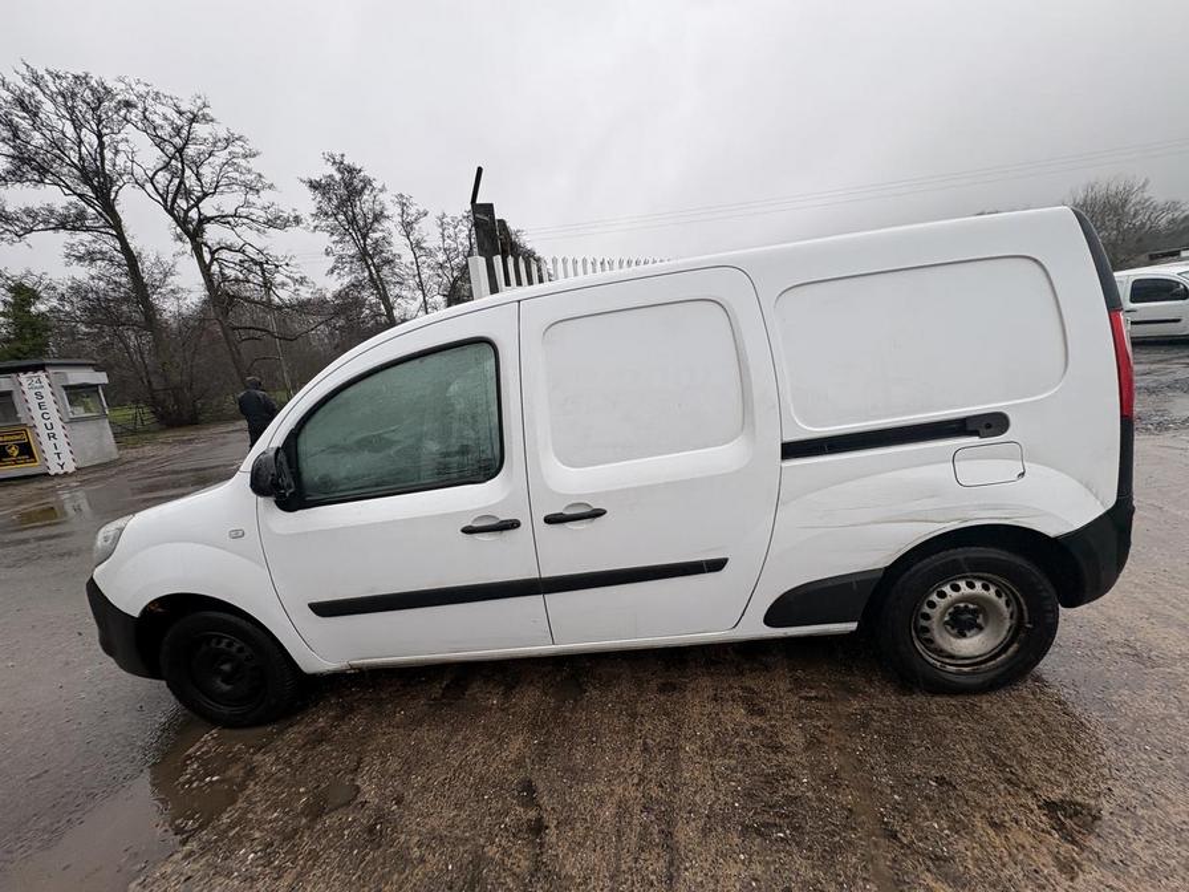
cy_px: 446
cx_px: 594
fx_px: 481
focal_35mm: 14
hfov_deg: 102.1
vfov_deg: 85.7
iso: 40
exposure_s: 1/106
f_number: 2.2
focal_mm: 2.22
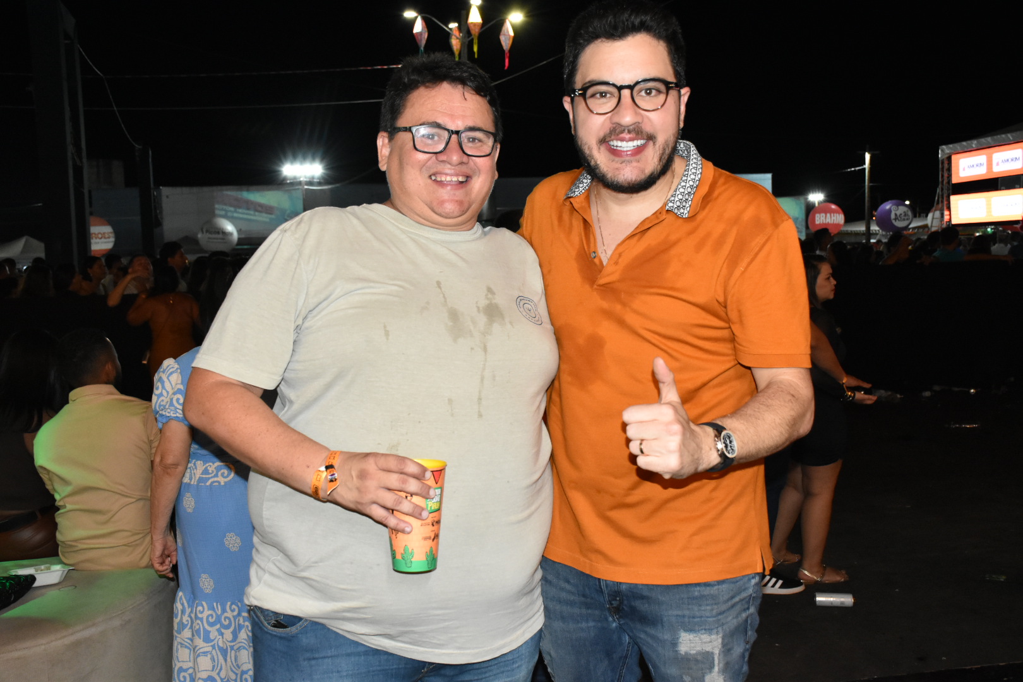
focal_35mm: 36
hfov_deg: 53.1
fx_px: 1023
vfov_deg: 36.9
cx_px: 512
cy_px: 341
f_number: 5.6
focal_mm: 24
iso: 2500
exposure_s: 1/100
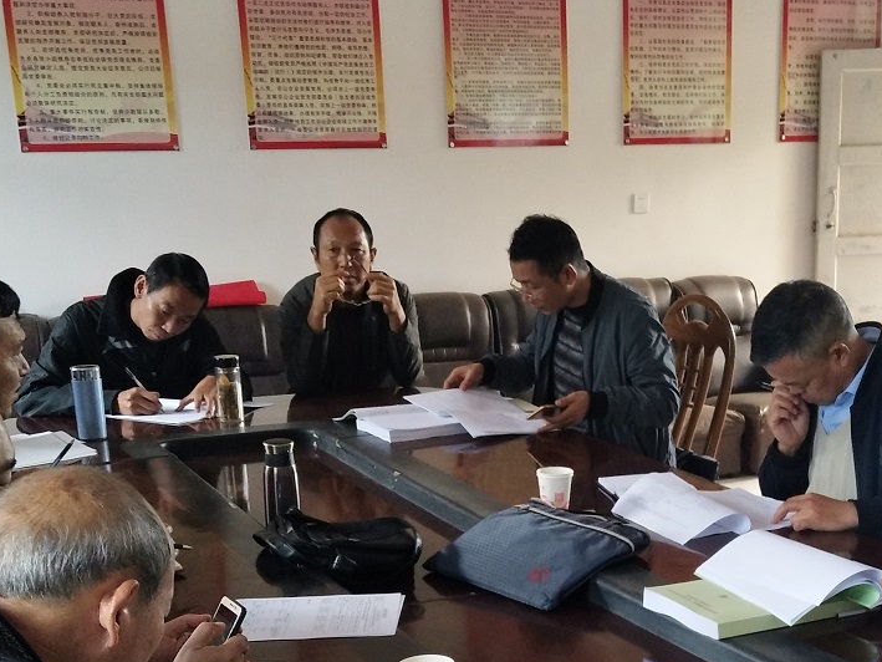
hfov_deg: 34.6
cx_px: 583
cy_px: 557
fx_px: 1402
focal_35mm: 55
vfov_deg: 26.0
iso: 250
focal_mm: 3.88
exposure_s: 1/33.3
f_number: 2
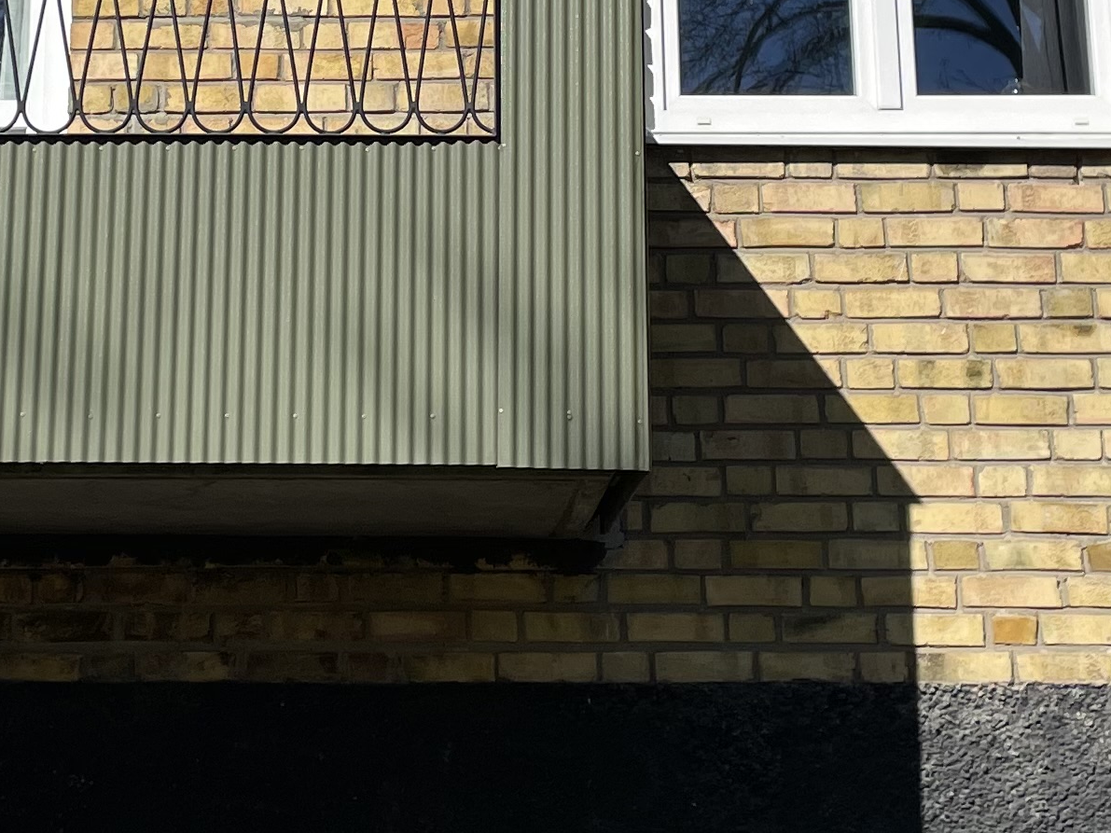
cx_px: 354
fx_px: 2824
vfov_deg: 16.5
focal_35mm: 88
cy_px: 49
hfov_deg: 22.2
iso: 32
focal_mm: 4.2
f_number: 1.6
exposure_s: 1/4651
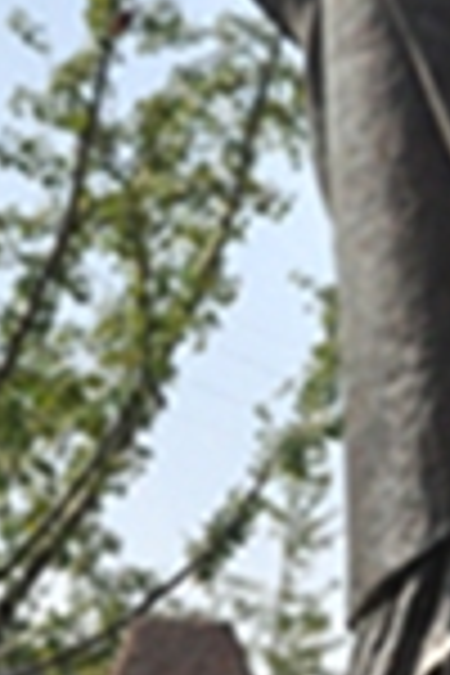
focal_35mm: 195
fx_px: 3656
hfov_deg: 7.0
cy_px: 171
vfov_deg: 10.5
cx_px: 475
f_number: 18
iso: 1250
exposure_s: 1/1250
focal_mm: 22
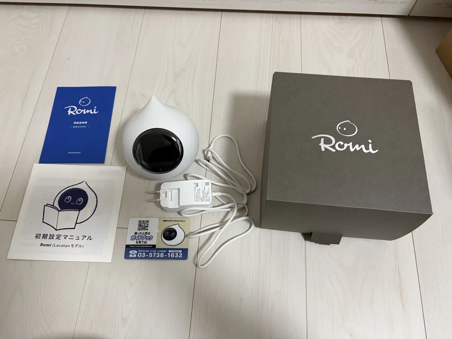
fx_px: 339
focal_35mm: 26
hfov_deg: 67.3
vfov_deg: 53.1
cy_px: 170
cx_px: 226
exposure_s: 1/50
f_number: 1.6
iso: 200
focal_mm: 5.96
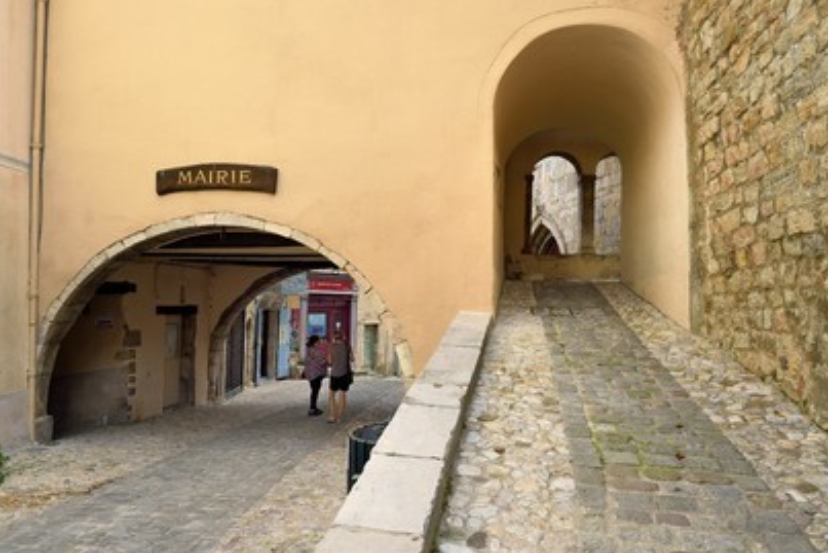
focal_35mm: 25
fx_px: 575
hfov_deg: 71.5
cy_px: 282
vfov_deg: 51.3
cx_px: 427
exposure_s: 1/160
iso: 200
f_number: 10
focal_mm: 24
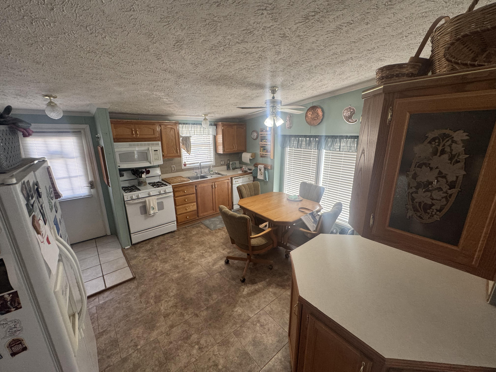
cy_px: 186
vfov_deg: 85.7
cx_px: 248
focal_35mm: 14
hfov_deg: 102.1
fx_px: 201
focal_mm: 2.22
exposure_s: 1/99
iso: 160
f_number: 2.2
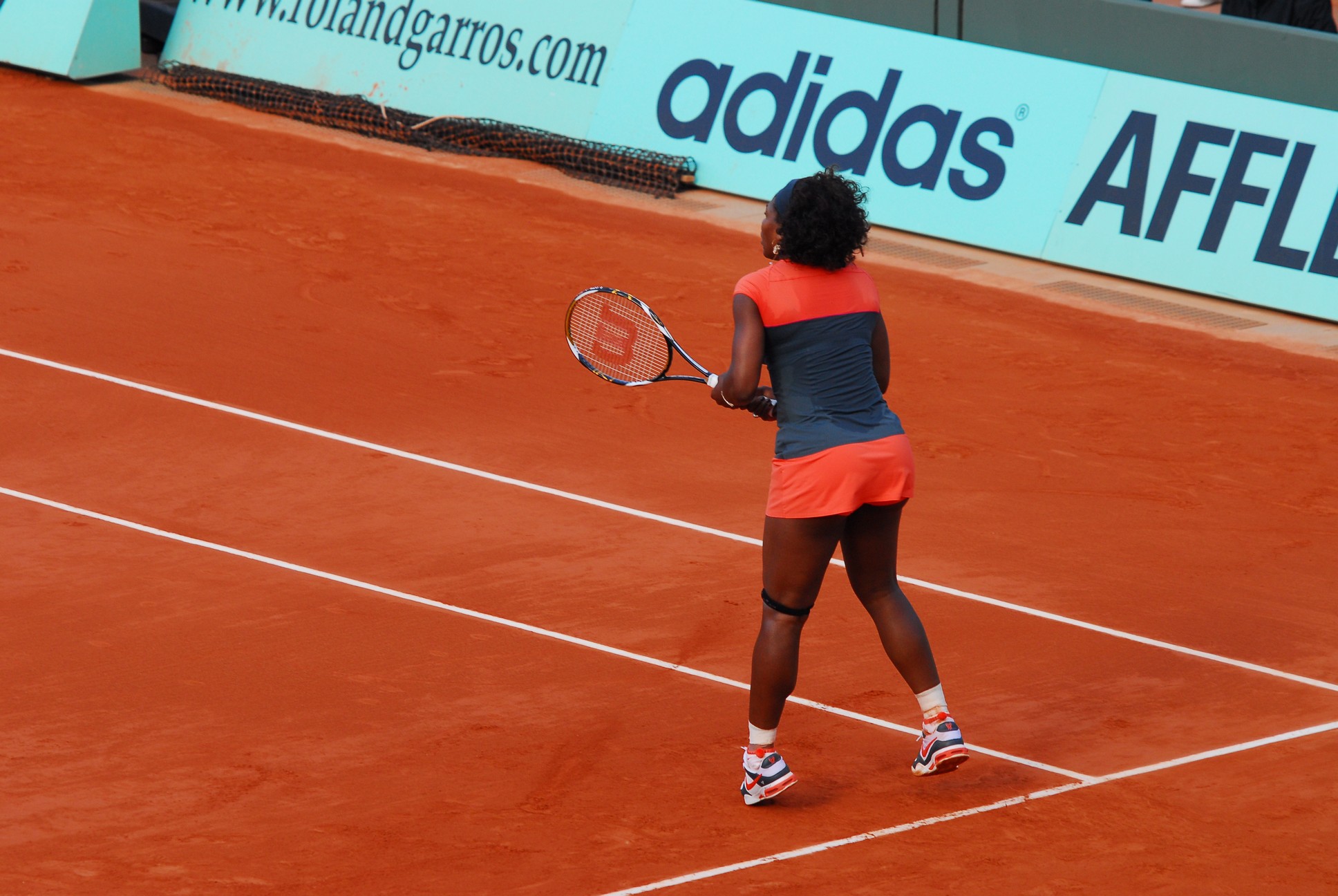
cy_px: 448
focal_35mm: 240
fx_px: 8931
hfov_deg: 8.6
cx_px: 669
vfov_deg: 5.7
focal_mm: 160
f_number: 5.6
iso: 320
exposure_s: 1/320
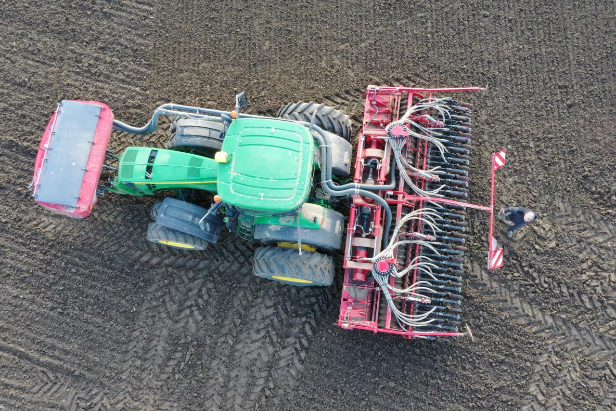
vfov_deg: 46.4
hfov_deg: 65.5
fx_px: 479
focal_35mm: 28
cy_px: 206
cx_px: 308
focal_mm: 10.26
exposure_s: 1/30
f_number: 11
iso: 400
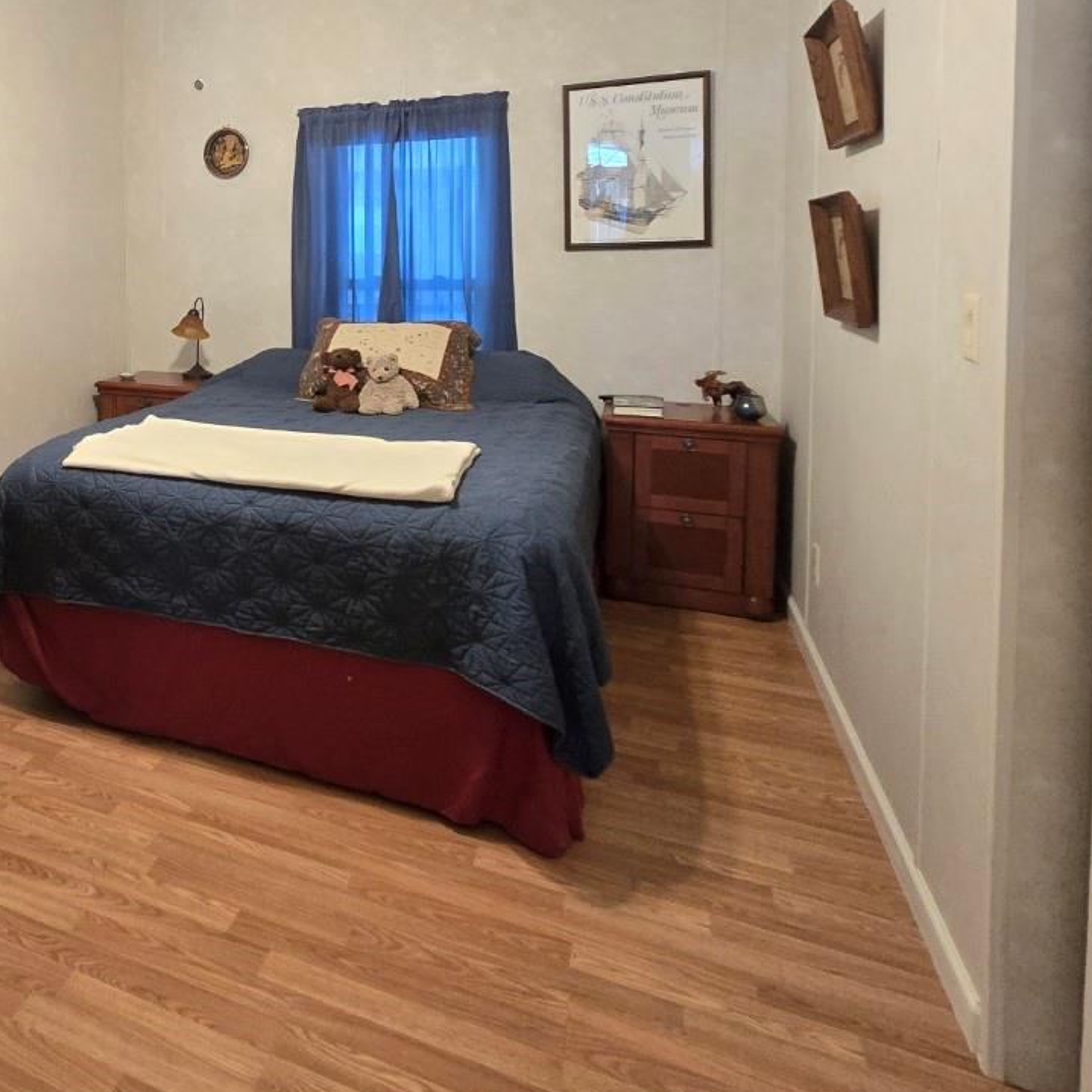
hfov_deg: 59.9
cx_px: 166
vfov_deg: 64.1
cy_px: 304
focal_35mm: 23
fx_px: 821
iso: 800
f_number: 2.2
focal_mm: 2.2
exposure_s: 1/60
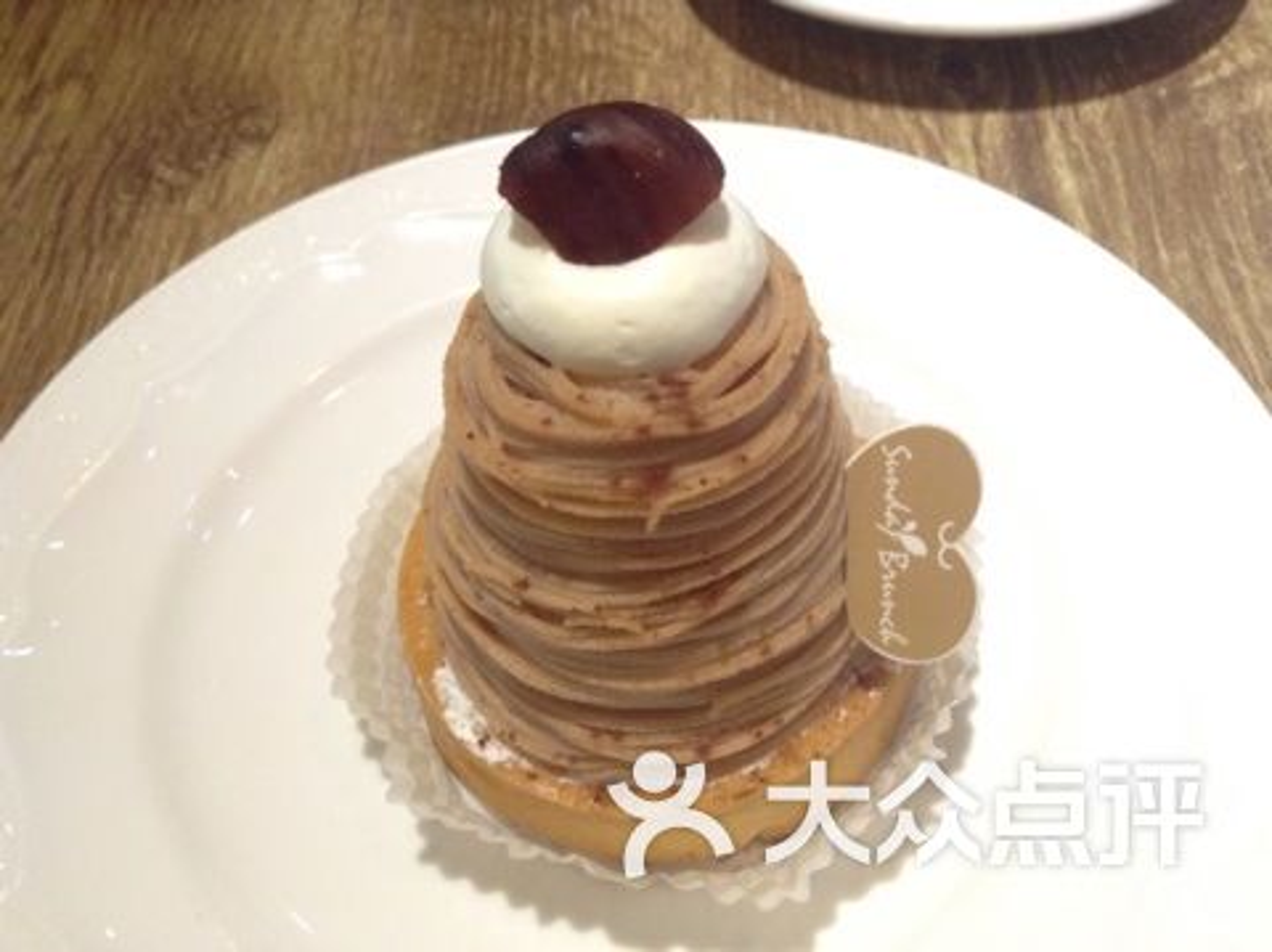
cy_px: 476
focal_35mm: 33
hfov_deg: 55.4
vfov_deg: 42.9
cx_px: 636
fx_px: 1211
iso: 125
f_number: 2.4
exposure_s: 1/24
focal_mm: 3.3
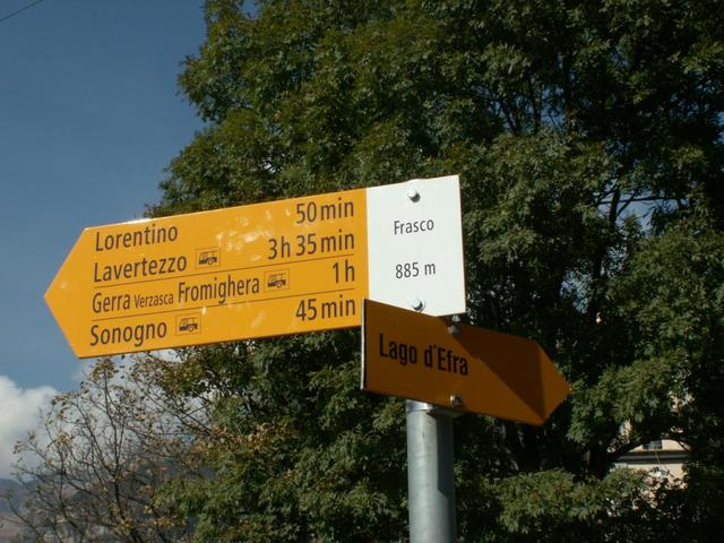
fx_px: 1380
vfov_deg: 22.3
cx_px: 362
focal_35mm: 66
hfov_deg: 29.4
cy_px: 272
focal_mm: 11.06
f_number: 8
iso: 50
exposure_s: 1/250
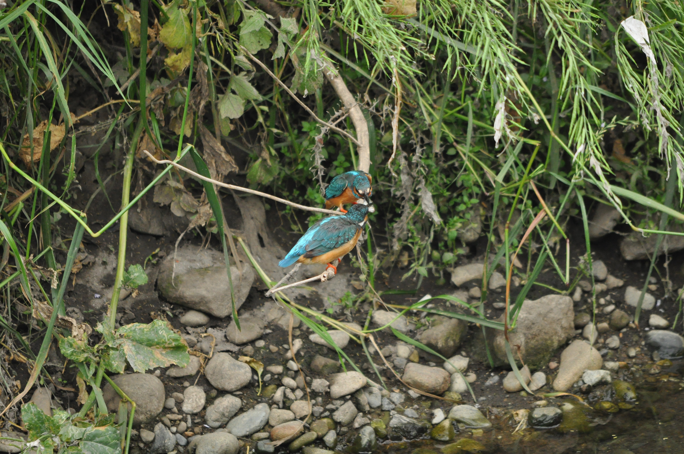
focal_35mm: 750
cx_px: 342
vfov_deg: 1.8
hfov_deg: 2.8
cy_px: 227
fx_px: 14233
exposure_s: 1/500
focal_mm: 500
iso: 1400
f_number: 6.3
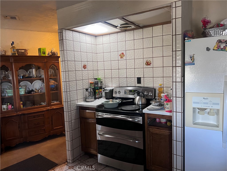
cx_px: 114
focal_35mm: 26
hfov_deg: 67.3
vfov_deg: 53.1
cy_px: 86
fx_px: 170
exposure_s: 1/60
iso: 320
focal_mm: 5.7
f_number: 1.5
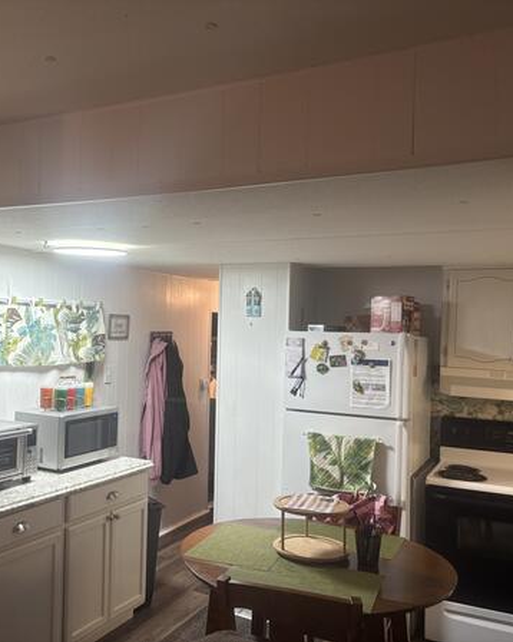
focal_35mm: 34
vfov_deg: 52.9
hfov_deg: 42.3
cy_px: 321
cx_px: 145
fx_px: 646
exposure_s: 1/60
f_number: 1.6
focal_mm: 5.96
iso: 125
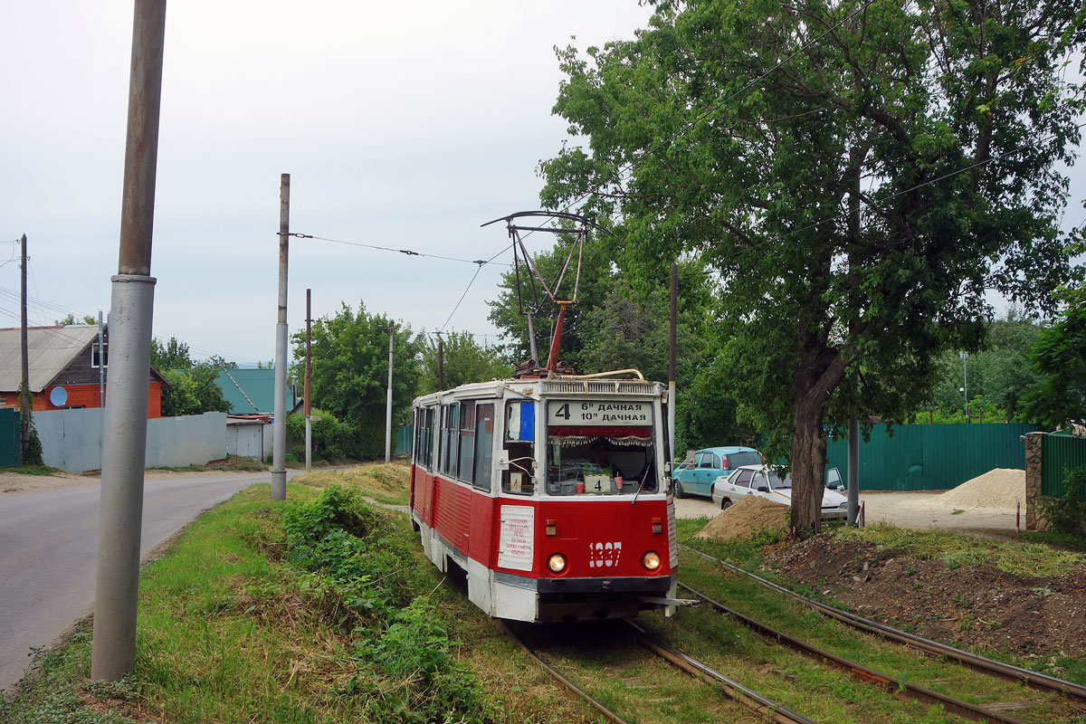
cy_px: 362
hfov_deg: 46.4
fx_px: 1267
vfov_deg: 31.9
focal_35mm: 42
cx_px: 543
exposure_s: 1/500
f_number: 4.5
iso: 125
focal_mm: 15.45
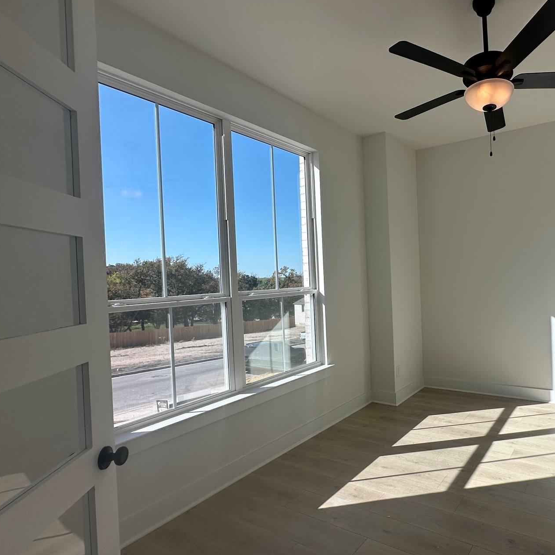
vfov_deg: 74.8
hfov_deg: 69.5
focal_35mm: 20
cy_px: 276
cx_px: 421
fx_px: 363
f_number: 2.2
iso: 40
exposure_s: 1/903
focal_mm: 2.22
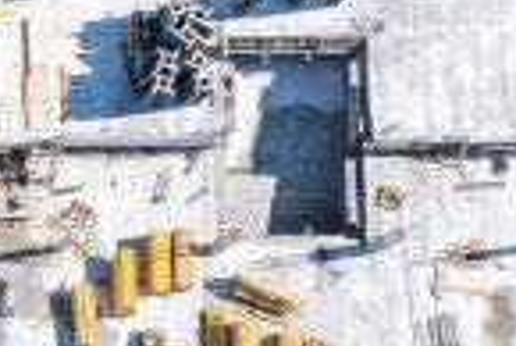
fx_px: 1693
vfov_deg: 11.5
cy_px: 339
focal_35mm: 118
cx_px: -320
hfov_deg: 15.6
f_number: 7.1
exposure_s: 1/160
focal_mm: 10.26
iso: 100
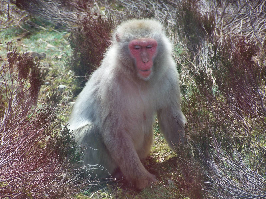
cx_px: 133
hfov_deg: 9.5
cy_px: 100
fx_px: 1606
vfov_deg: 7.1
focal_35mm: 209
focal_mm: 34.6
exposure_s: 1/320
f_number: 3.3
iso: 64
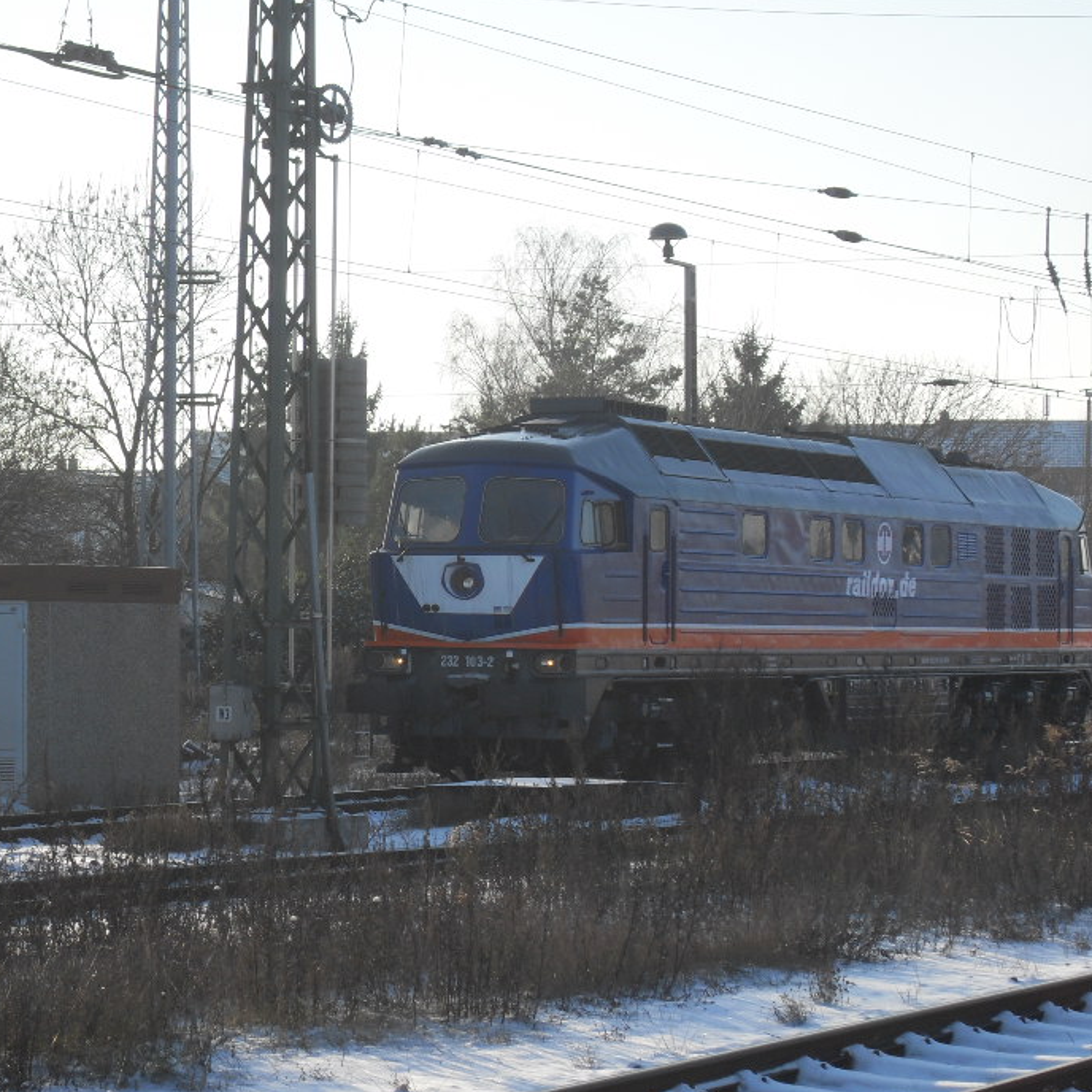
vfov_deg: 14.9
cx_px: 694
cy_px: 578
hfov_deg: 14.9
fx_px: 4176
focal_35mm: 117
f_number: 4.8
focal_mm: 15.3
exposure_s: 1/350
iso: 80
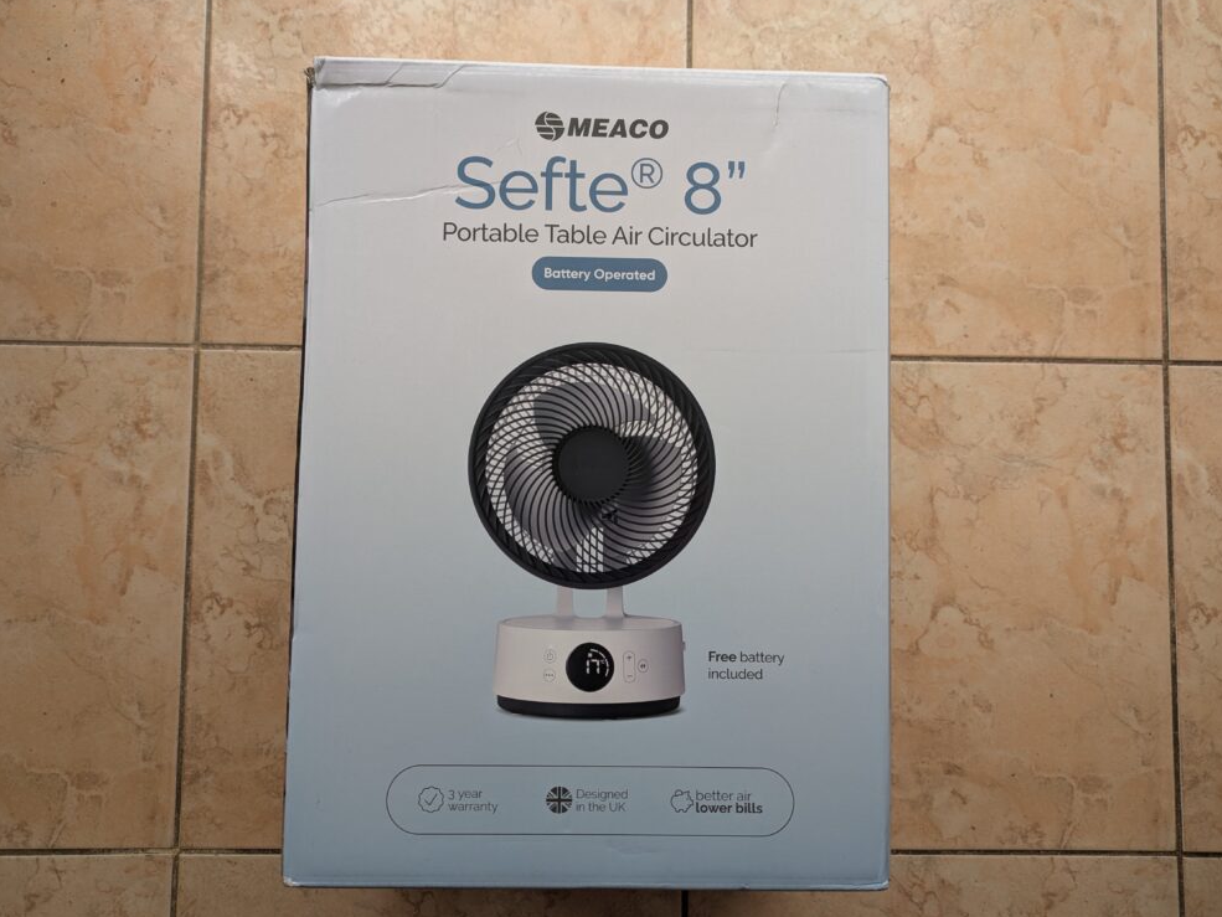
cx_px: 612
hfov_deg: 67.3
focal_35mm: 26
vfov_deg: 53.1
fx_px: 918
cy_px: 466
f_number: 1.89
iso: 45
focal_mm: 5.43
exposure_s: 1/263
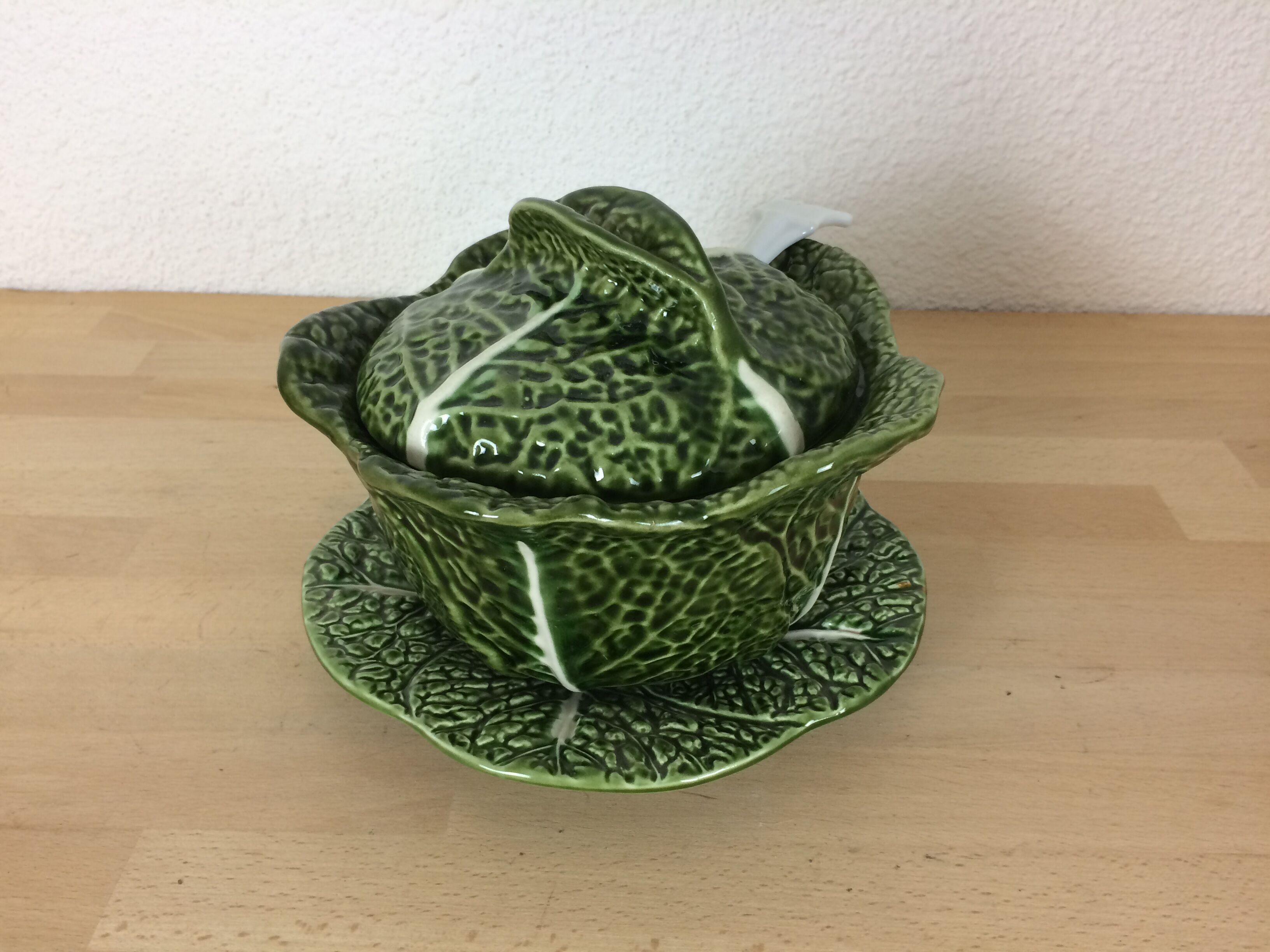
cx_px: 635
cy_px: 476
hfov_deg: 61.7
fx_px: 1064
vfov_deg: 48.2
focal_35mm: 29
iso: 50
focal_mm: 4.15
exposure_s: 1/33
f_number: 2.2
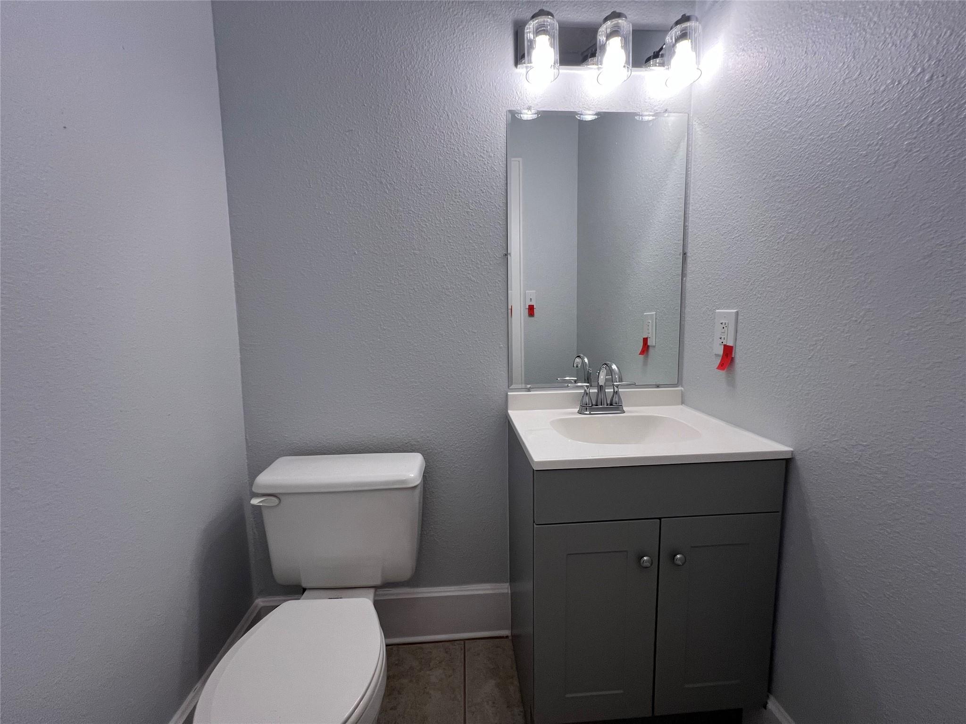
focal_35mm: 13
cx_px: 483
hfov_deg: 106.2
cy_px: 362
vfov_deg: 89.9
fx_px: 363
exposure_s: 1/120
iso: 125
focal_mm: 1.57
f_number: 1.8
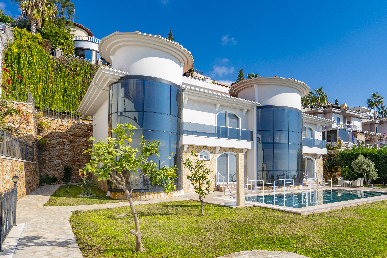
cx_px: 244
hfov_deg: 79.6
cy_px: 118
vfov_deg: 59.4
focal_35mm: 21
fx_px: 226
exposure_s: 1/250
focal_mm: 16
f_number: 13
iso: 320
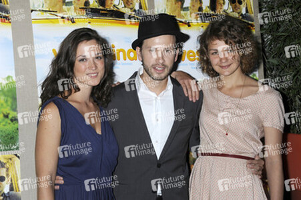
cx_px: 150
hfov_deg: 26.0
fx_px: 652
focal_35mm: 78
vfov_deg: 17.5
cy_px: 100
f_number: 8
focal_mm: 78
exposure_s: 1/200
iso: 500
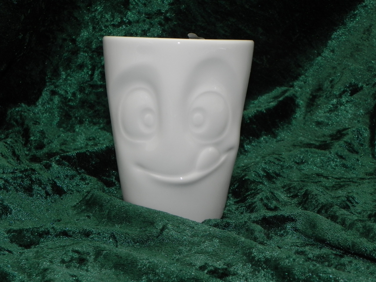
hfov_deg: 26.0
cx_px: 188
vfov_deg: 19.6
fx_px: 815
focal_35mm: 75
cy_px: 141
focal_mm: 13.4
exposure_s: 1/100
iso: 160
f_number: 5
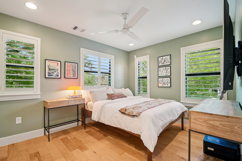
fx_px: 101
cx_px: 121
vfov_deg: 77.3
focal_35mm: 15
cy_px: 80
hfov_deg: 100.4
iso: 400
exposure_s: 1/6
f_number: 8
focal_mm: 10
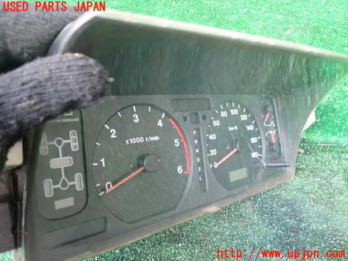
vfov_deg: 46.8
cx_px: 174
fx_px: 302
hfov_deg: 60.0
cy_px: 130
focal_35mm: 30
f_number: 2.3
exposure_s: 1/30
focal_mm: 5.4
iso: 320
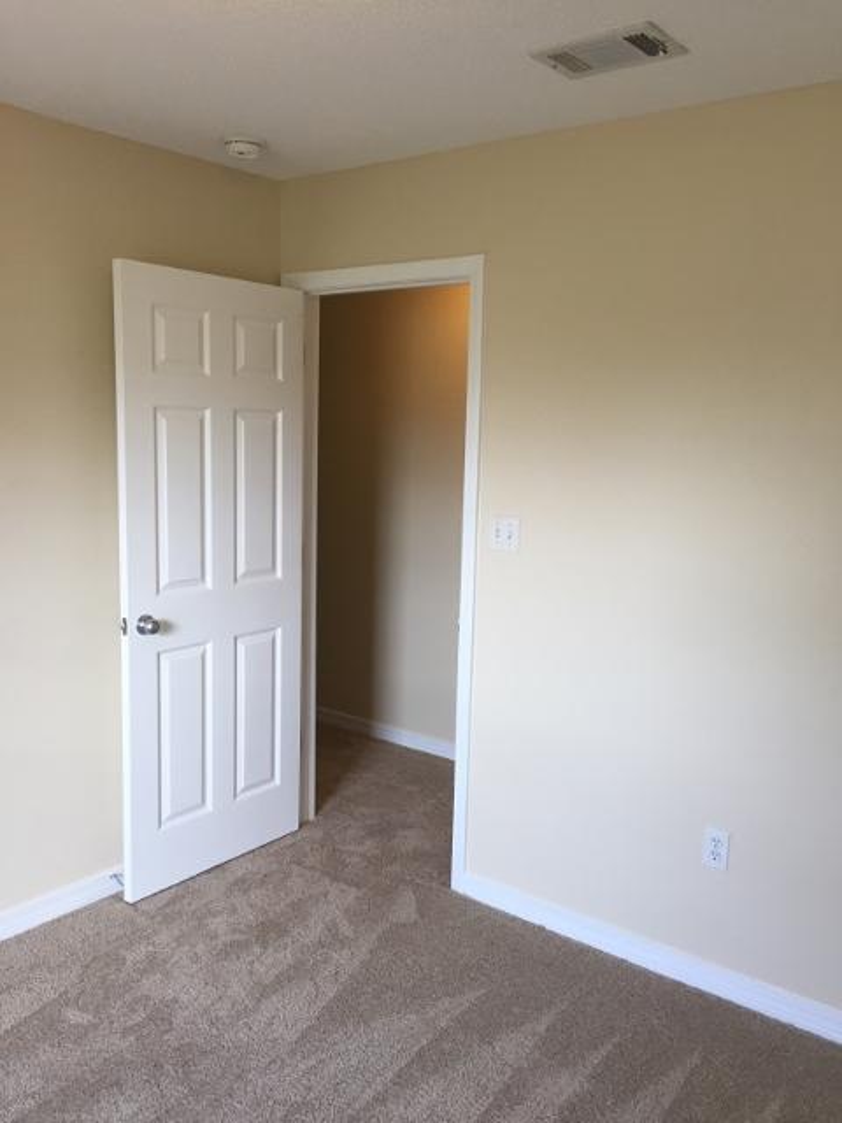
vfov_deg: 61.7
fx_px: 941
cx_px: 421
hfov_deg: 48.2
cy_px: 562
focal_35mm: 29
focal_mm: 4.15
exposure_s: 1/30
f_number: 2.2
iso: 32
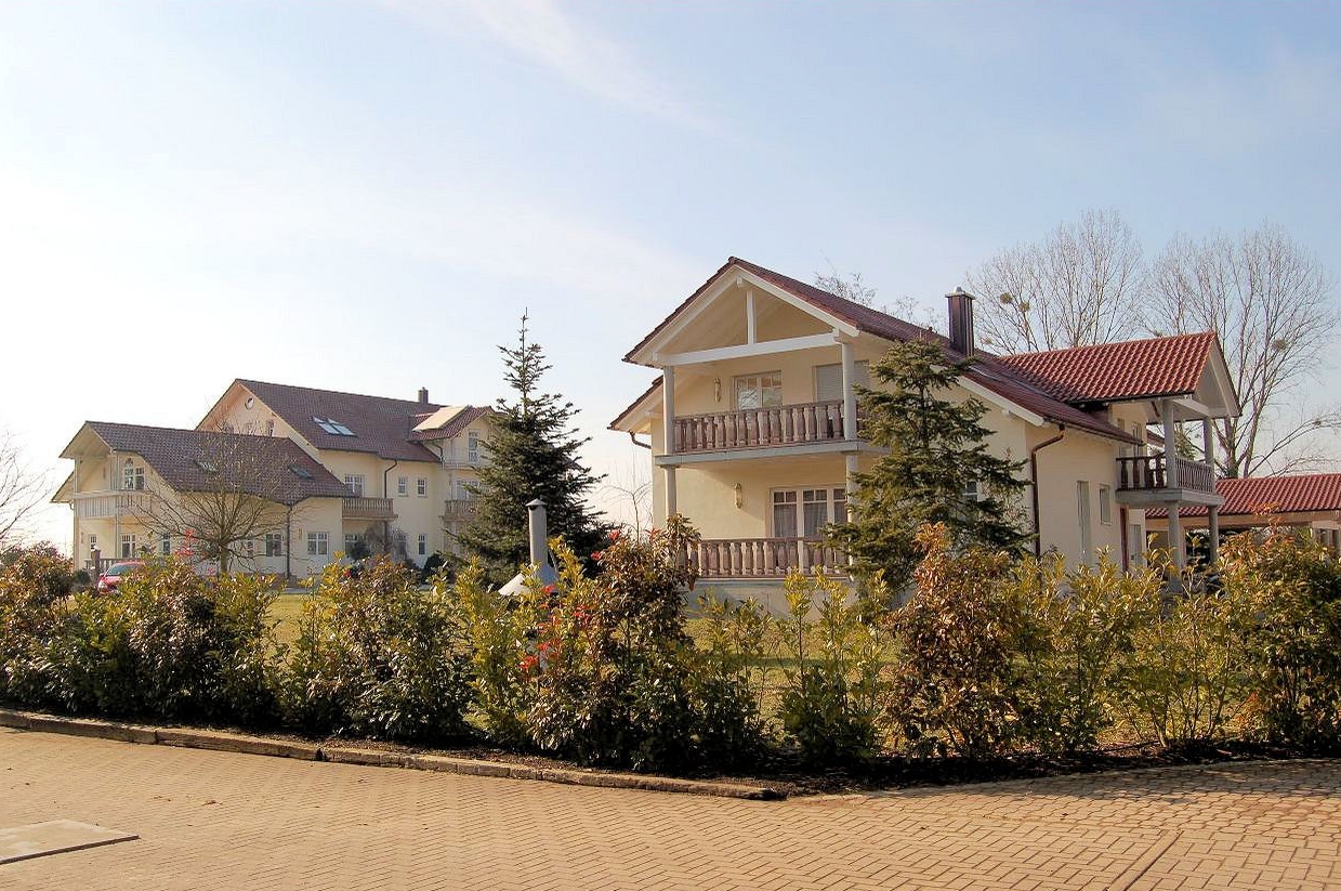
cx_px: 671
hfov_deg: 60.3
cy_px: 457
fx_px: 1153
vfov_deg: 42.2
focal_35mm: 31
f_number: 6.3
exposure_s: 1/500
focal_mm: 20
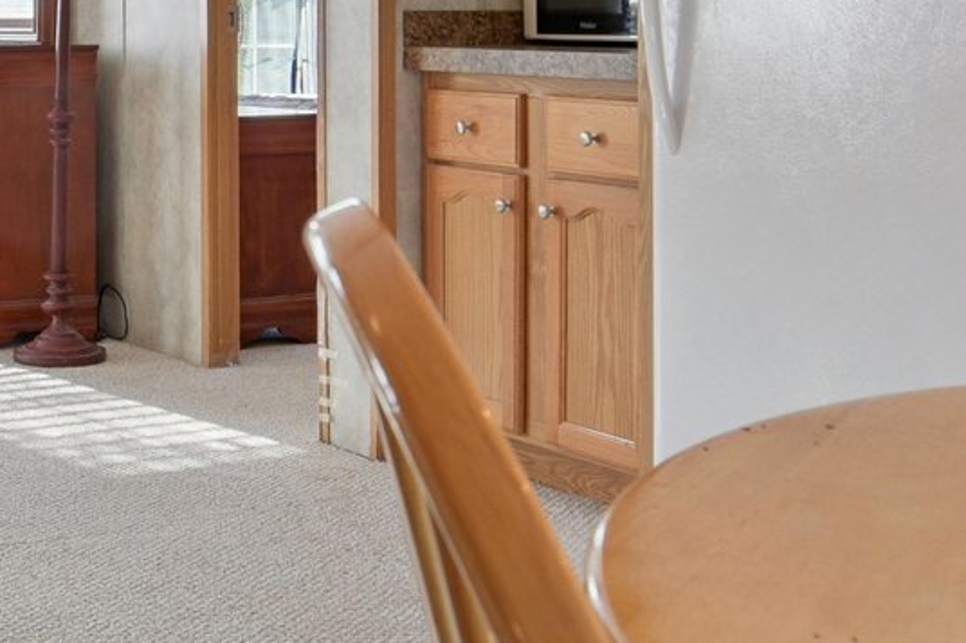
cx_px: 94
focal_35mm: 65
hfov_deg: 29.7
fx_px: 1744
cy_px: 35
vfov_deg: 20.4
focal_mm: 17
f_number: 11
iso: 400
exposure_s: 1/30
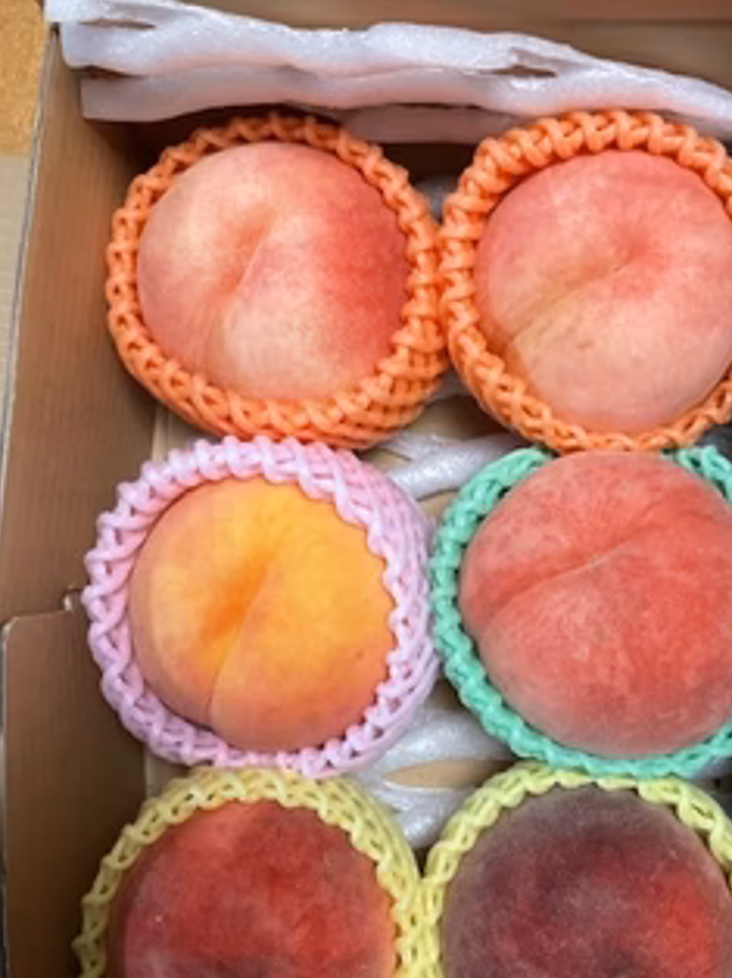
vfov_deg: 49.9
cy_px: 573
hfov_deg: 38.4
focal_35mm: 37
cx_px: 455
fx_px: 1045
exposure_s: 1/50
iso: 250
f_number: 1.8
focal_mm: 3
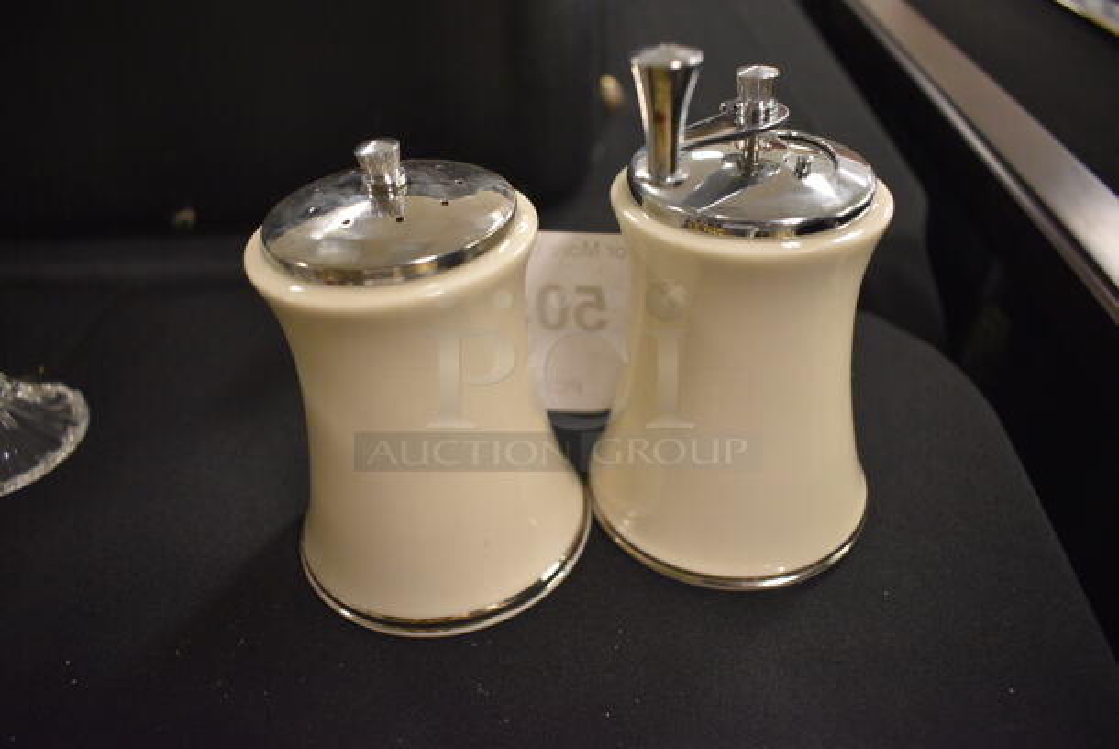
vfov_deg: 48.0
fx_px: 840
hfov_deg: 67.3
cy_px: 374
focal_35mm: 27
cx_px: 560
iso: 1400
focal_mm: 18
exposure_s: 1/60
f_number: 4
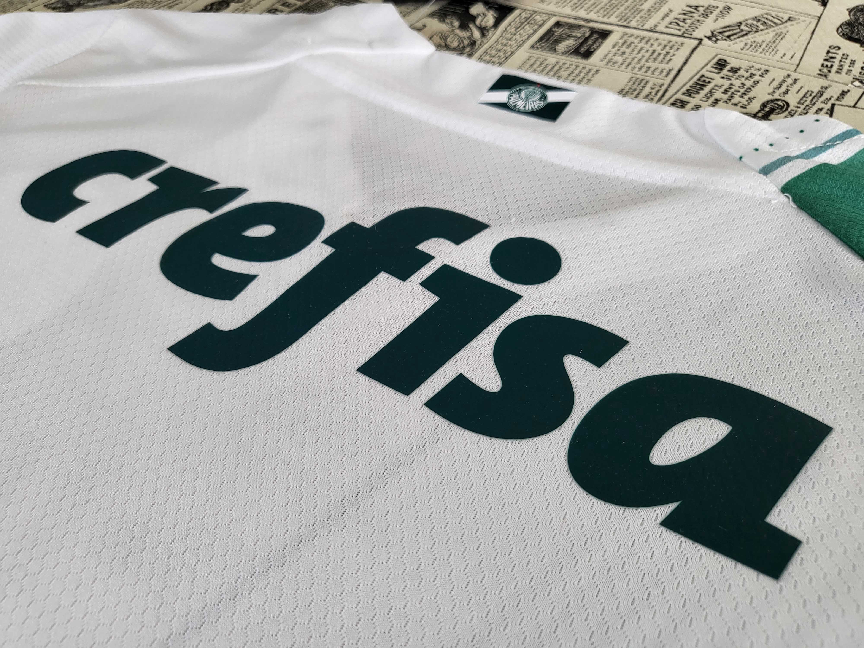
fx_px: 649
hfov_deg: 67.3
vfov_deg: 53.1
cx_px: 432
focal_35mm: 26
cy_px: 324
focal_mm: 4.25
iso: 100
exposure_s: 1/100
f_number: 1.8
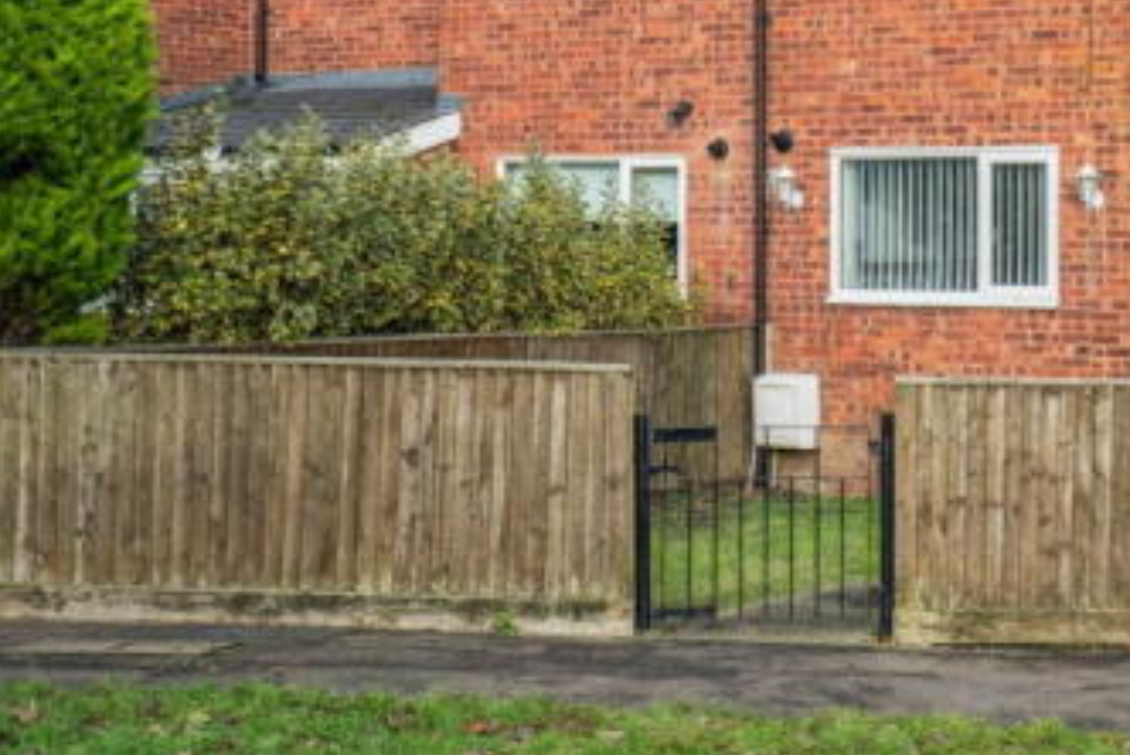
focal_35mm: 69
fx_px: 2168
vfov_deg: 19.5
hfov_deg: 27.6
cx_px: 1111
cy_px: 128
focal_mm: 35
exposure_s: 1/320
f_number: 7.1
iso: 640
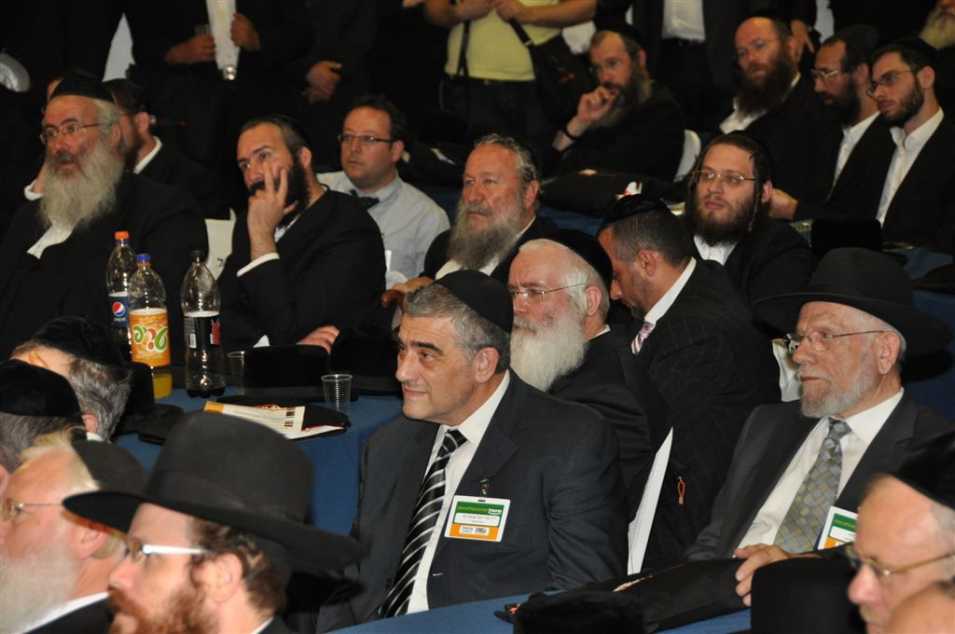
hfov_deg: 14.4
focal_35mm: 142
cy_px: 317
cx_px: 478
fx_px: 3775
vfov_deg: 9.6
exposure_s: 1/60
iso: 800
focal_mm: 95
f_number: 5.3
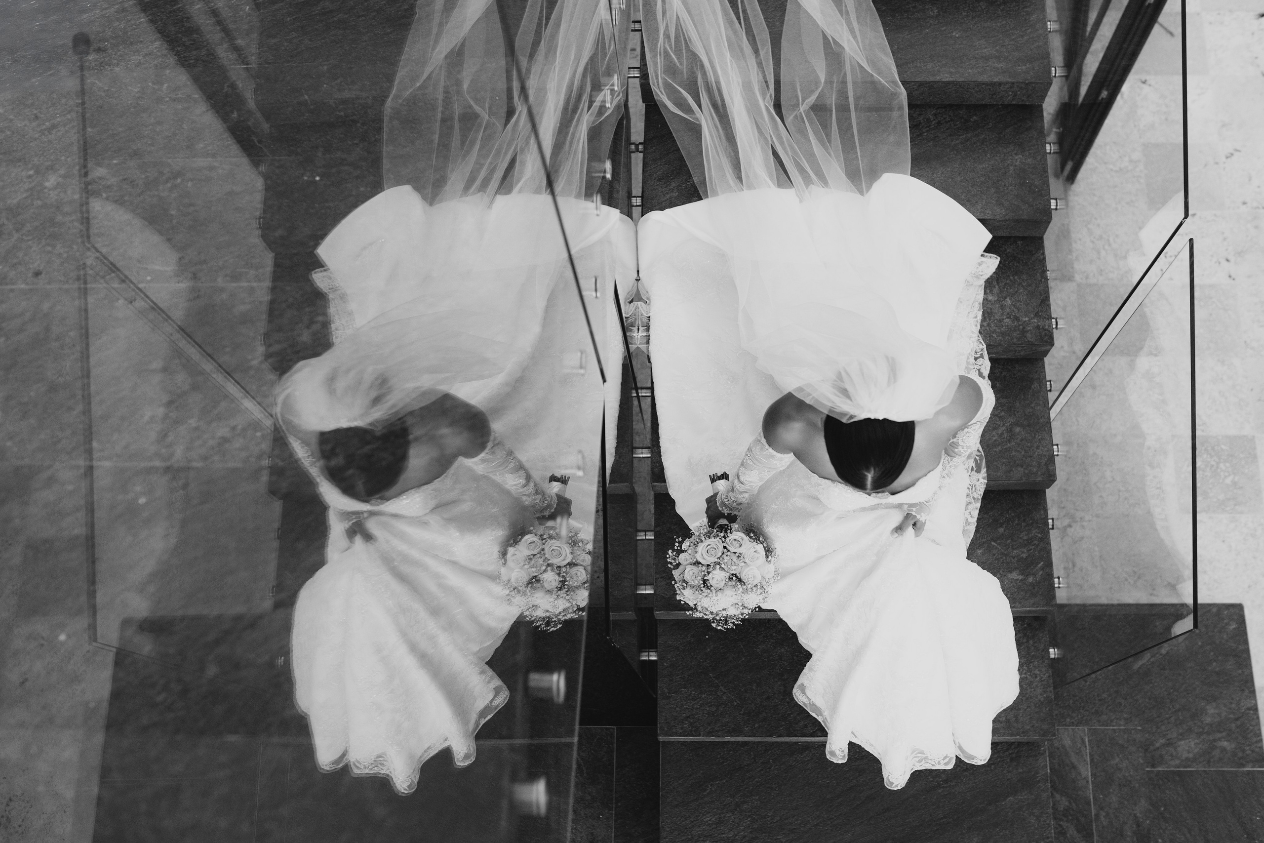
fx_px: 1229
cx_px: 632
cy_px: 422
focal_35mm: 35
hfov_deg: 54.4
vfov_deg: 37.9
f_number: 2.5
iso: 500
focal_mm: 35
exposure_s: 1/1000
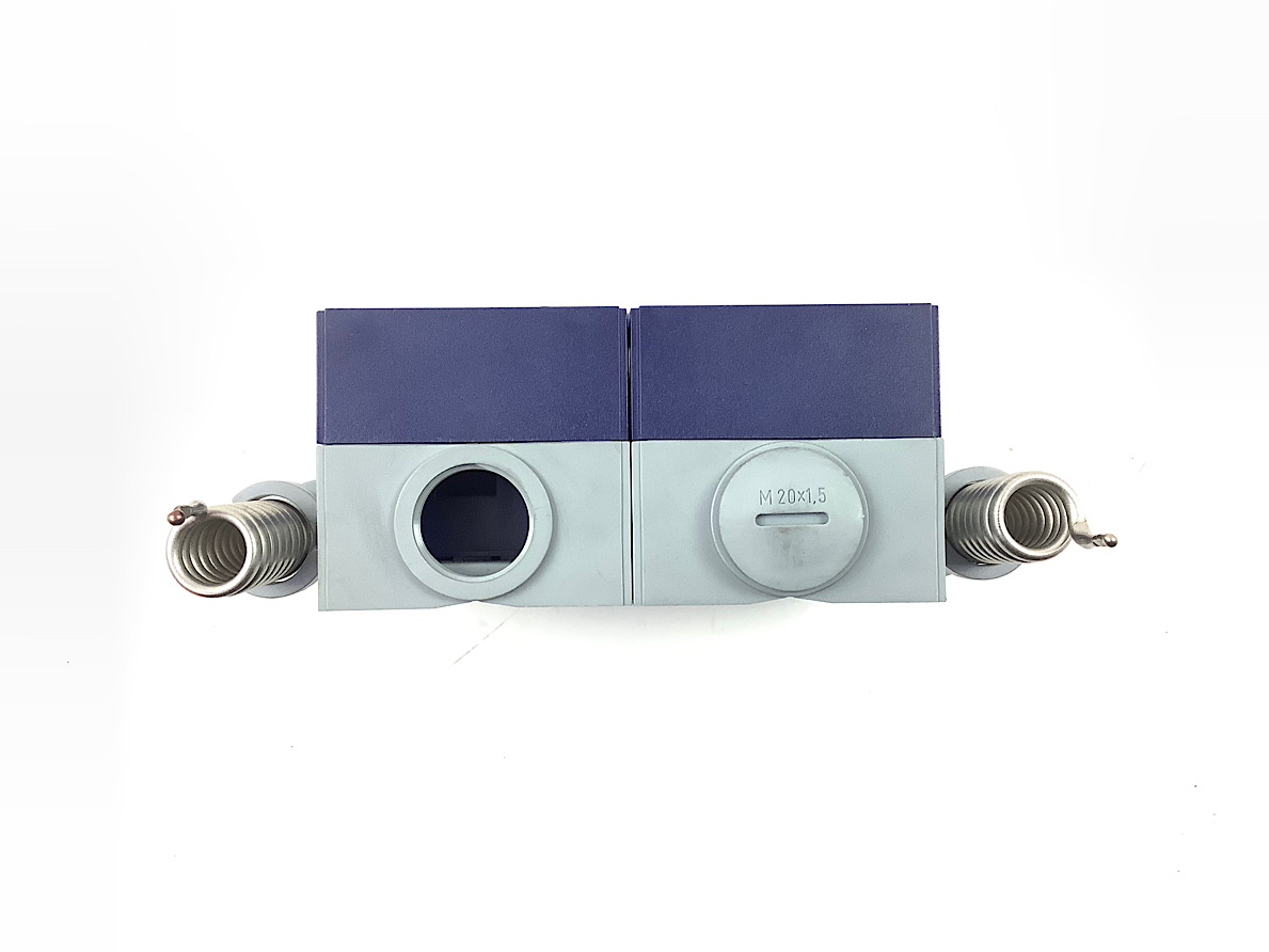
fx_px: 1137
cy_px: 476
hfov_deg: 58.3
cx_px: 634
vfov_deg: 45.4
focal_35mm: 31
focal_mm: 3.3
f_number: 2.4
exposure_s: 1/50
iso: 125
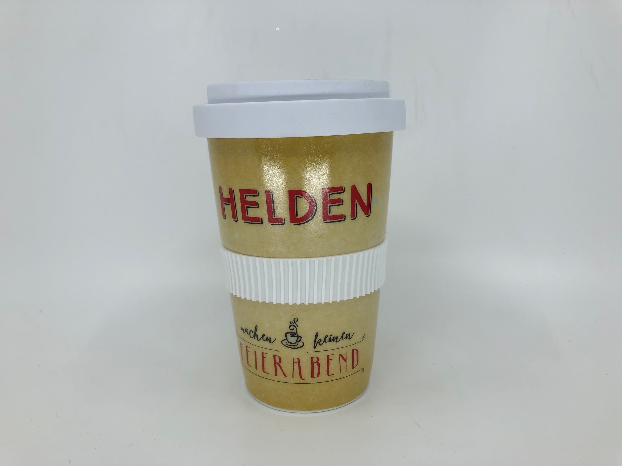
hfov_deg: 63.4
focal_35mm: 28
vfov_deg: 49.7
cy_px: 233
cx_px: 311
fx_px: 503
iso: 20
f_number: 1.8
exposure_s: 1/631
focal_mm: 3.99
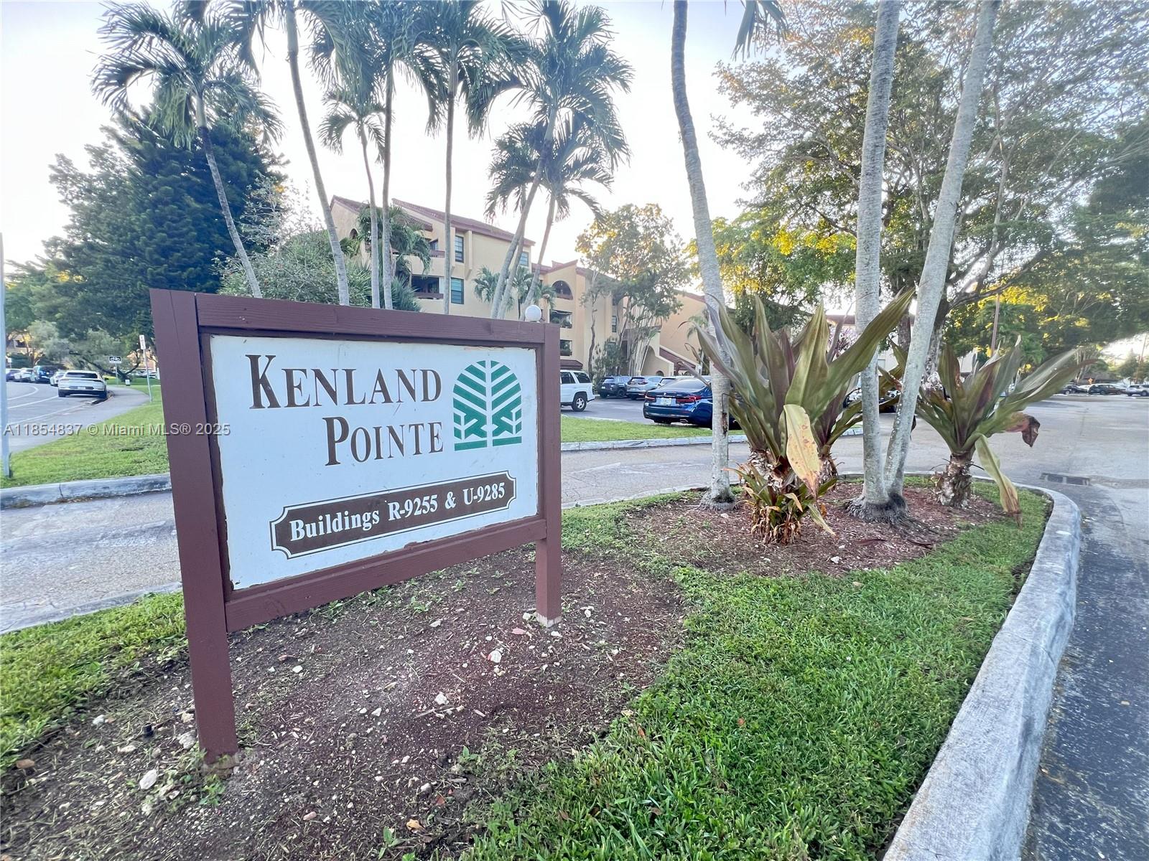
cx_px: 574
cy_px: 430
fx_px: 432
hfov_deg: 106.2
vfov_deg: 89.9
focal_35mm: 13
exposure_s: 1/99
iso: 125
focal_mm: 1.57
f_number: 1.8
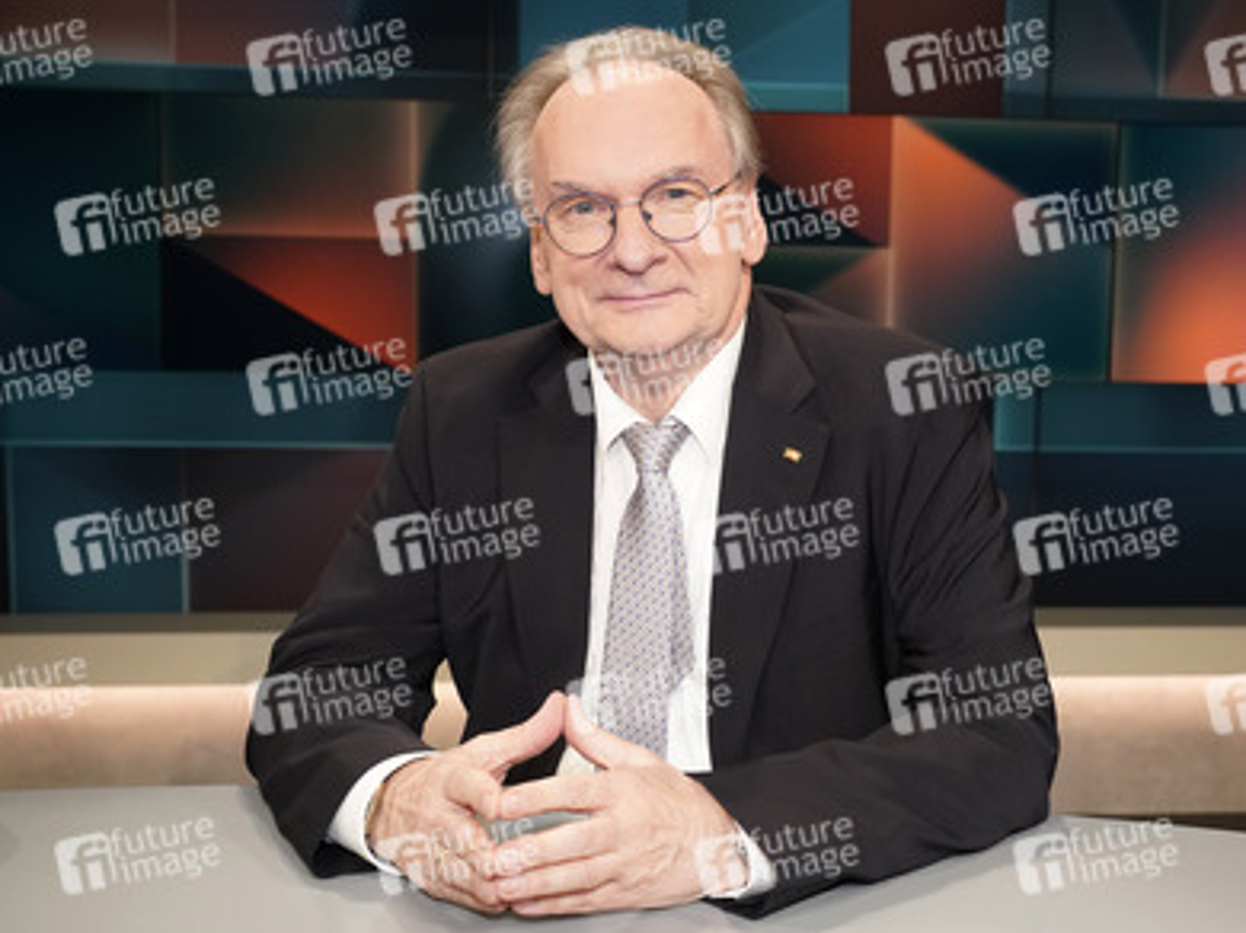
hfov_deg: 46.7
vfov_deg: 35.9
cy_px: 457
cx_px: 692
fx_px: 1439
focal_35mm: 40
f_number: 5.6
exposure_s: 1/125
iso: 2000
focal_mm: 36
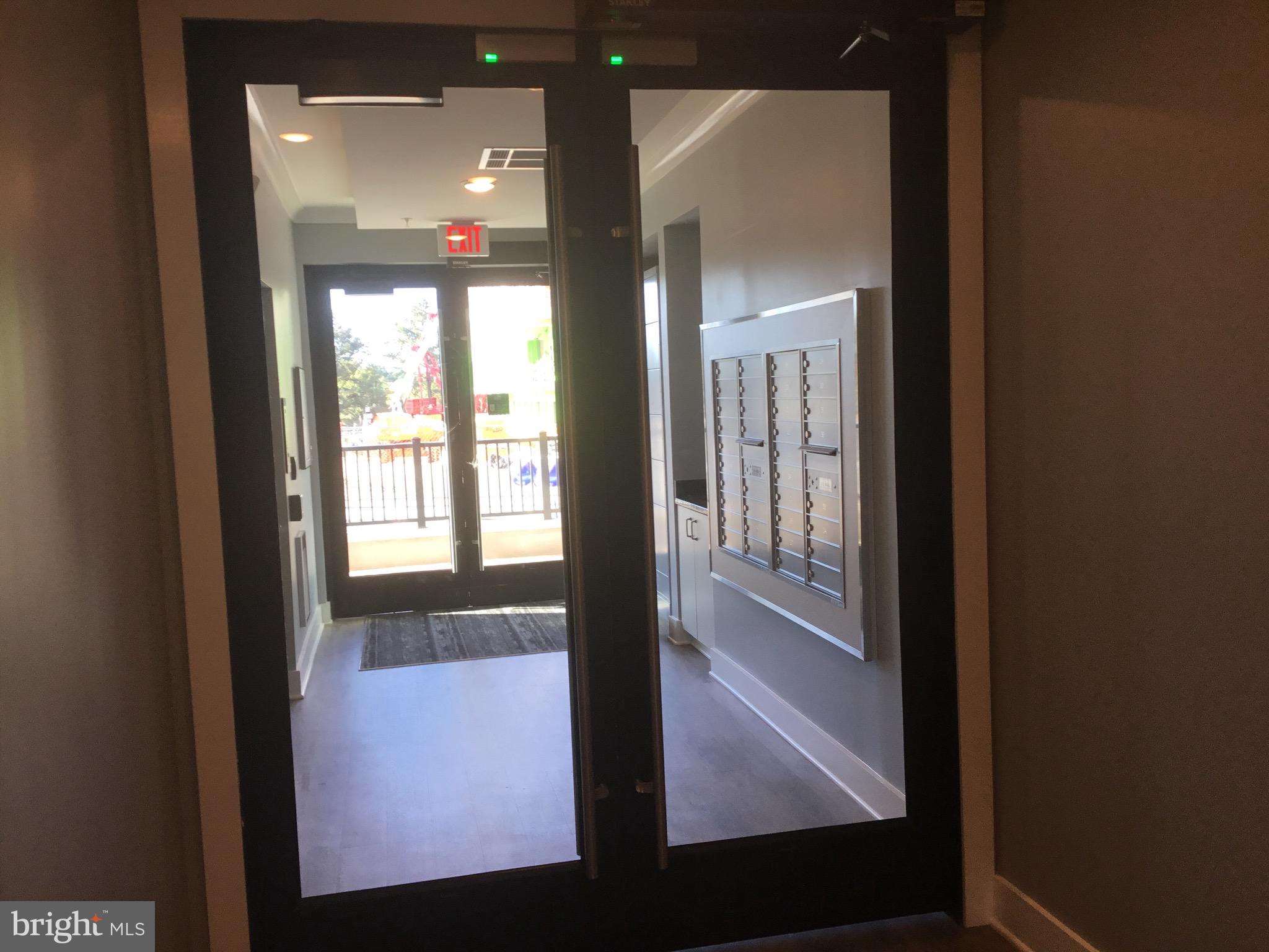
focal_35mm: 31
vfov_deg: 45.4
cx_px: 634
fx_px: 1136
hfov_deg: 58.4
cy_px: 476
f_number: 2.4
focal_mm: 3.3
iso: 32
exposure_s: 1/60
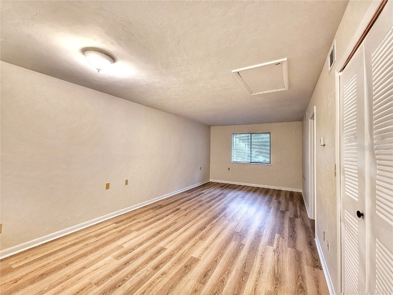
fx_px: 148
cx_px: 196
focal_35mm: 13
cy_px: 148
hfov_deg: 106.2
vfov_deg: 89.9
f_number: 2.2
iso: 320
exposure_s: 1/30
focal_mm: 2.2
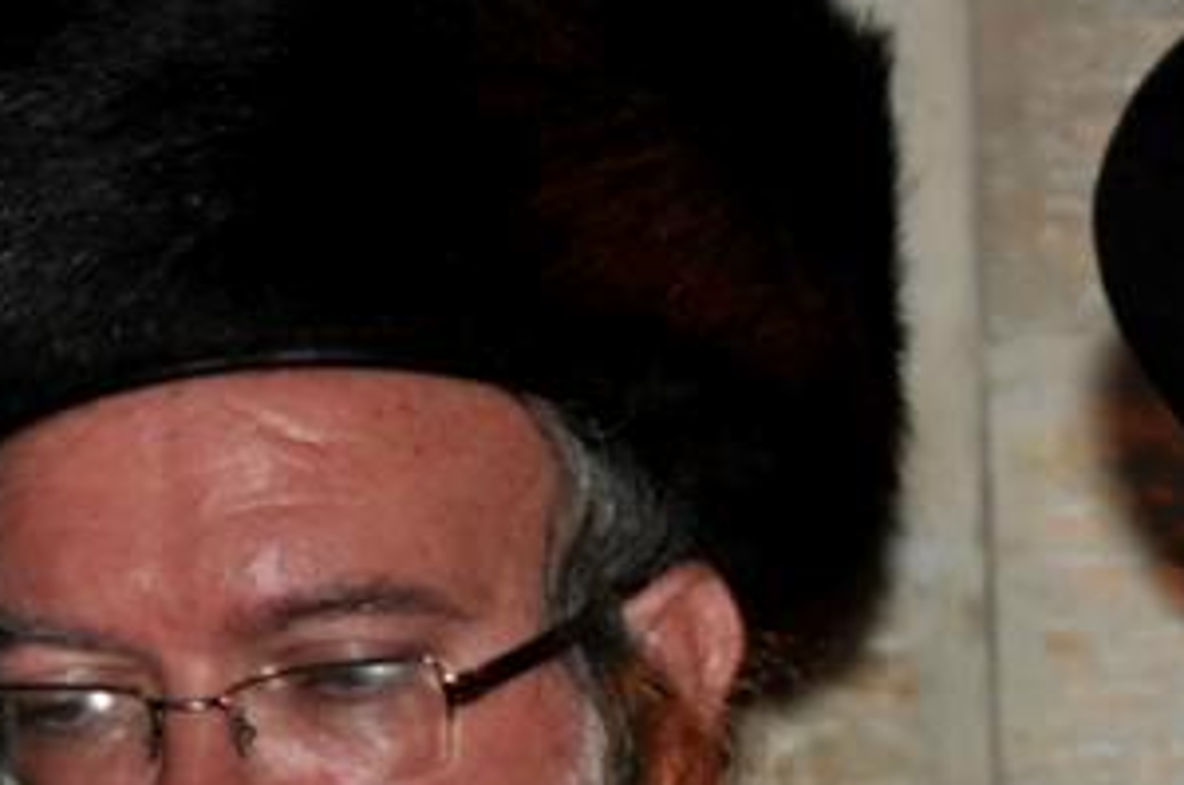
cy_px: 710
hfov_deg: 3.4
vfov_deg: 2.2
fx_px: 20194
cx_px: 1425
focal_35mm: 615
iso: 800
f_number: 5.3
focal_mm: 120
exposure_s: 1/60
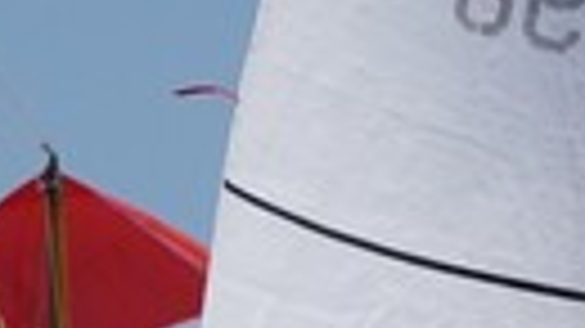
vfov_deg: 0.8
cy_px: 946
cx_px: 508
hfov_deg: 1.4
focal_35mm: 1522
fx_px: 23603
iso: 125
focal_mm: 157
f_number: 5
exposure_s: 1/1600
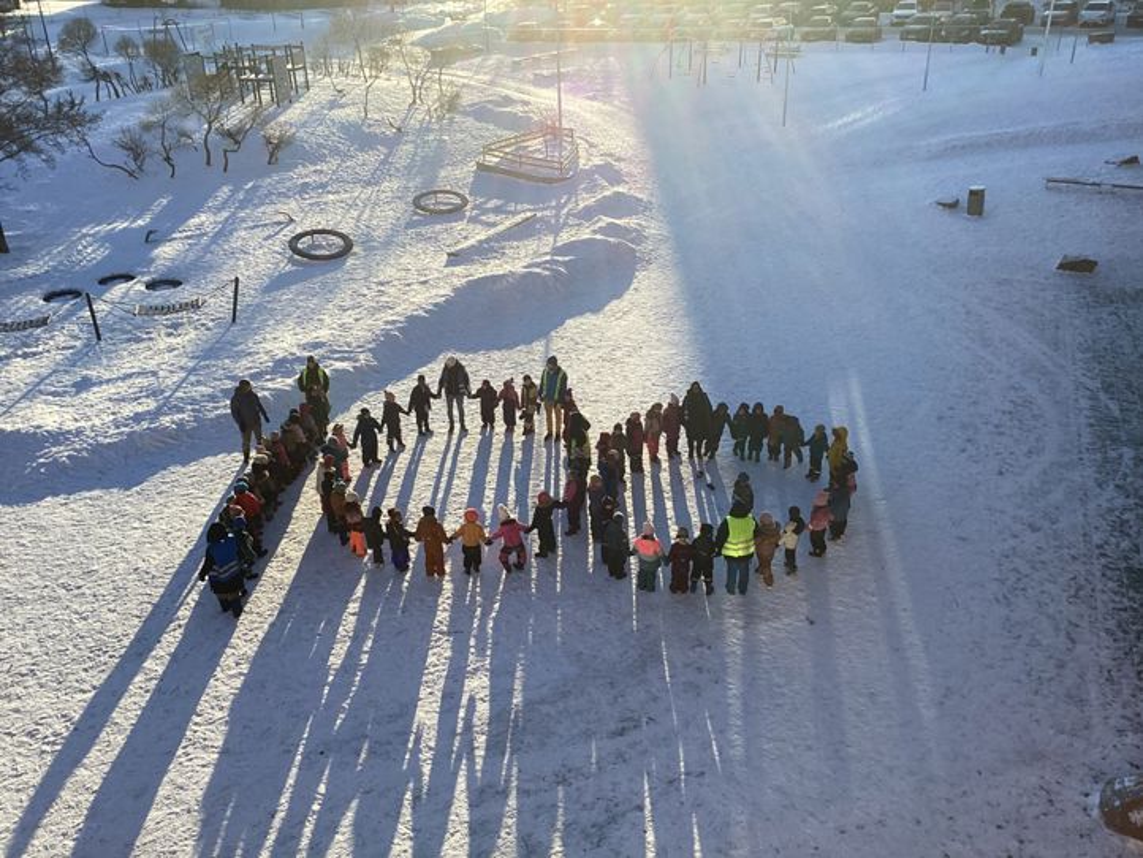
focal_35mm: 31
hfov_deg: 58.3
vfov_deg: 45.5
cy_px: 429
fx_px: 1024
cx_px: 572
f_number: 2.4
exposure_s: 1/970
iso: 25
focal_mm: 3.3
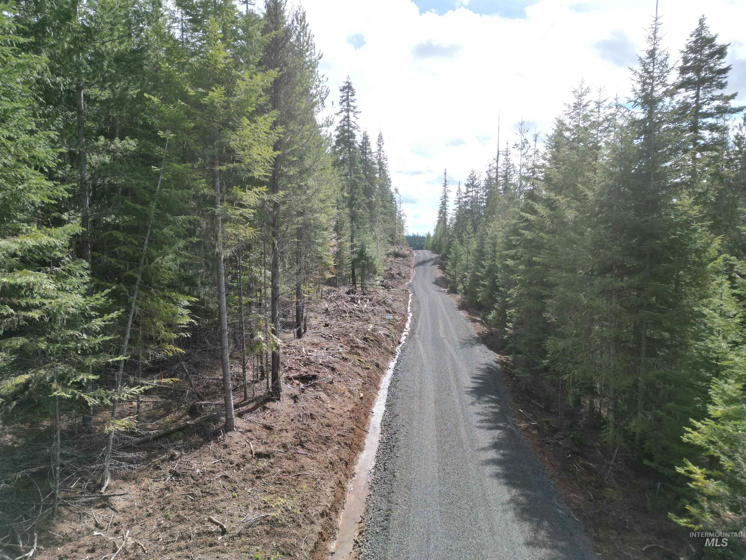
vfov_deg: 56.8
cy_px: 280
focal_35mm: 24
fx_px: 517
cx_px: 373
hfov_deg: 71.6
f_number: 1.7
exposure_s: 1/2000
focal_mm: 6.72
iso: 100
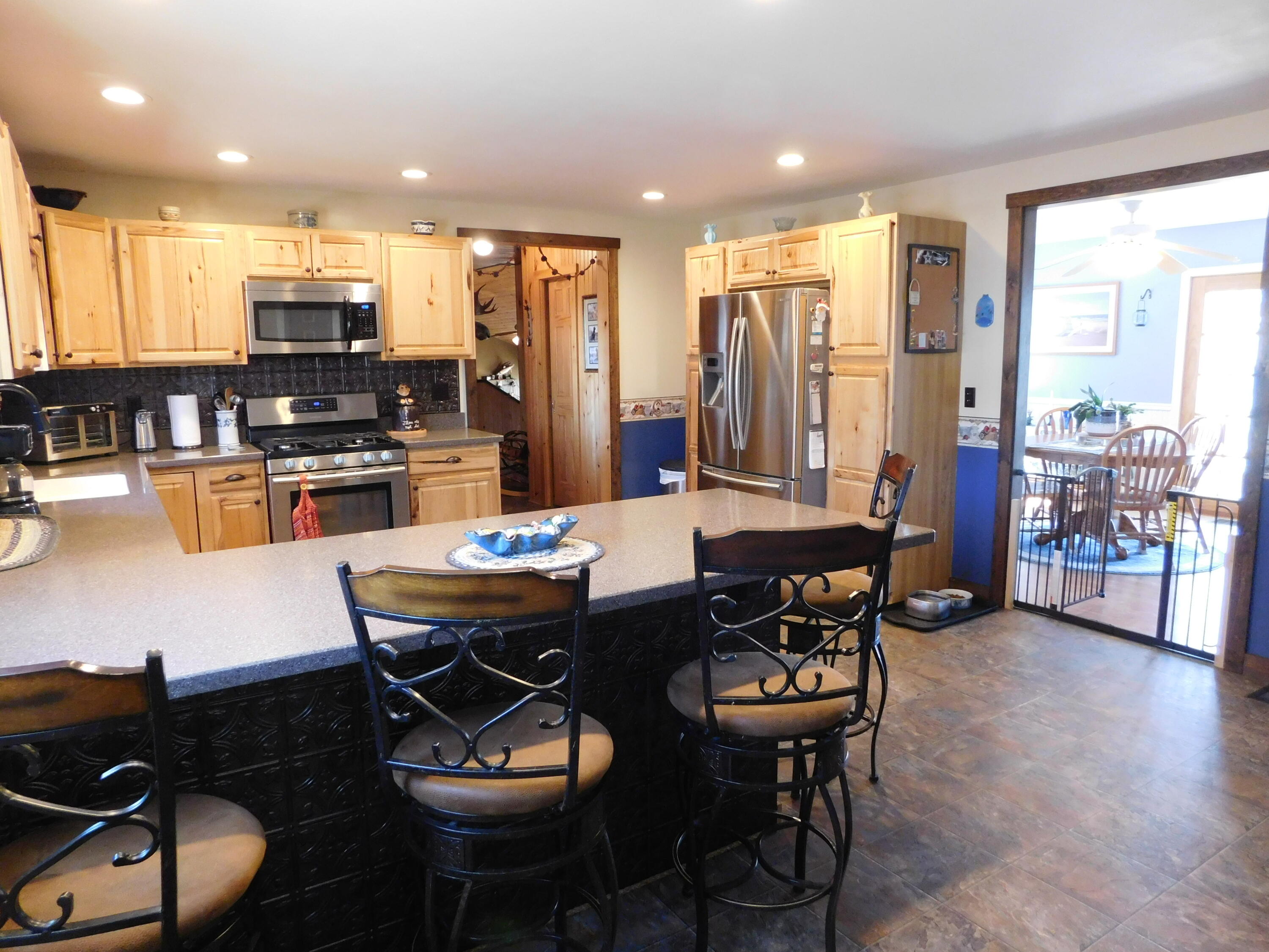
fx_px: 843
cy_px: 476
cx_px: 634
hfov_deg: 73.9
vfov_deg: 58.9
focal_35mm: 23
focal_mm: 4
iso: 400
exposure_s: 1/25
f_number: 3
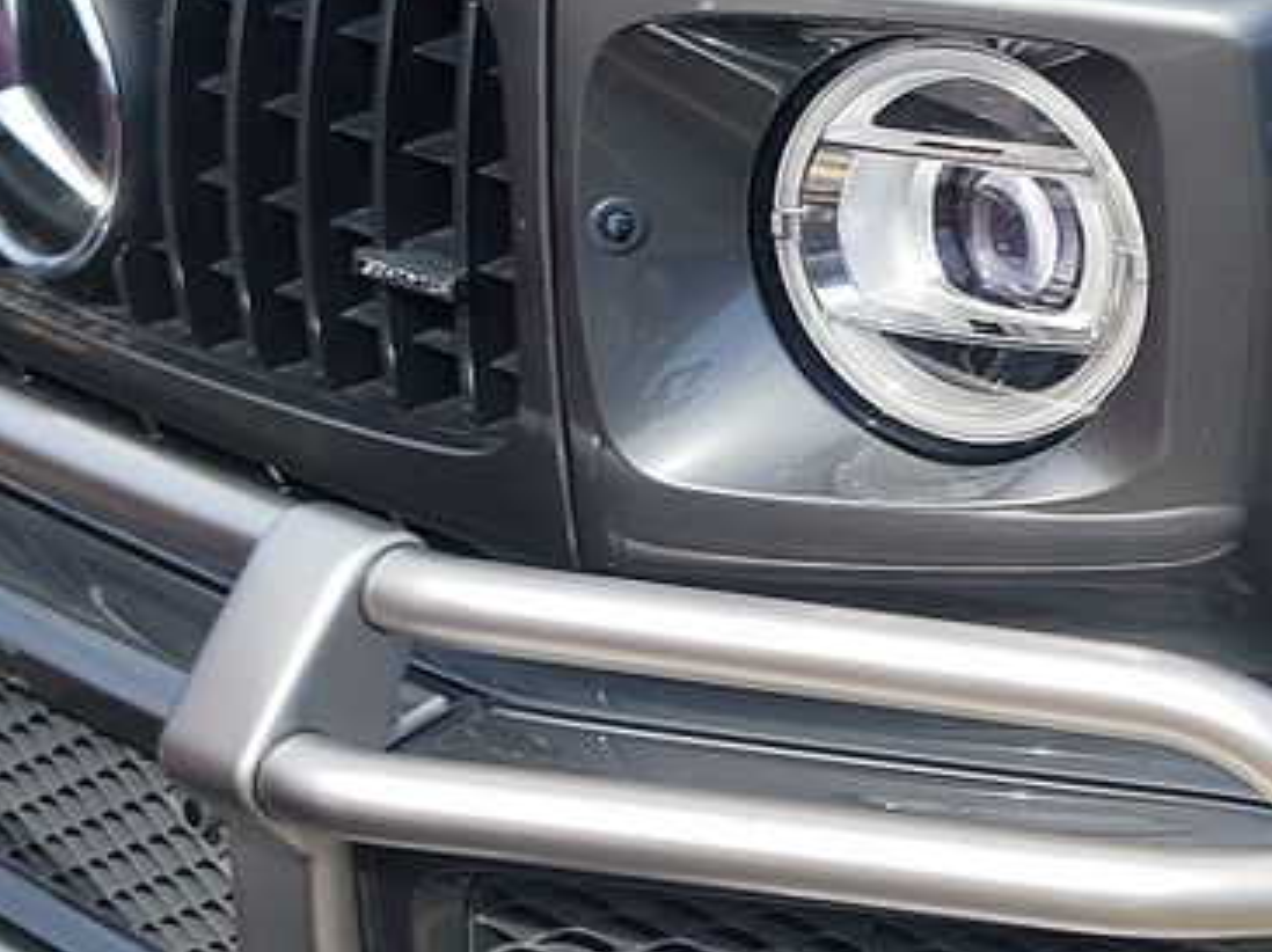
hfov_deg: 17.8
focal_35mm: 105
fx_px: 3856
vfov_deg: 14.0
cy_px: 149
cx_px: 1554
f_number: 1.8
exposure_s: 1/592
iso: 50
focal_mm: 6.7
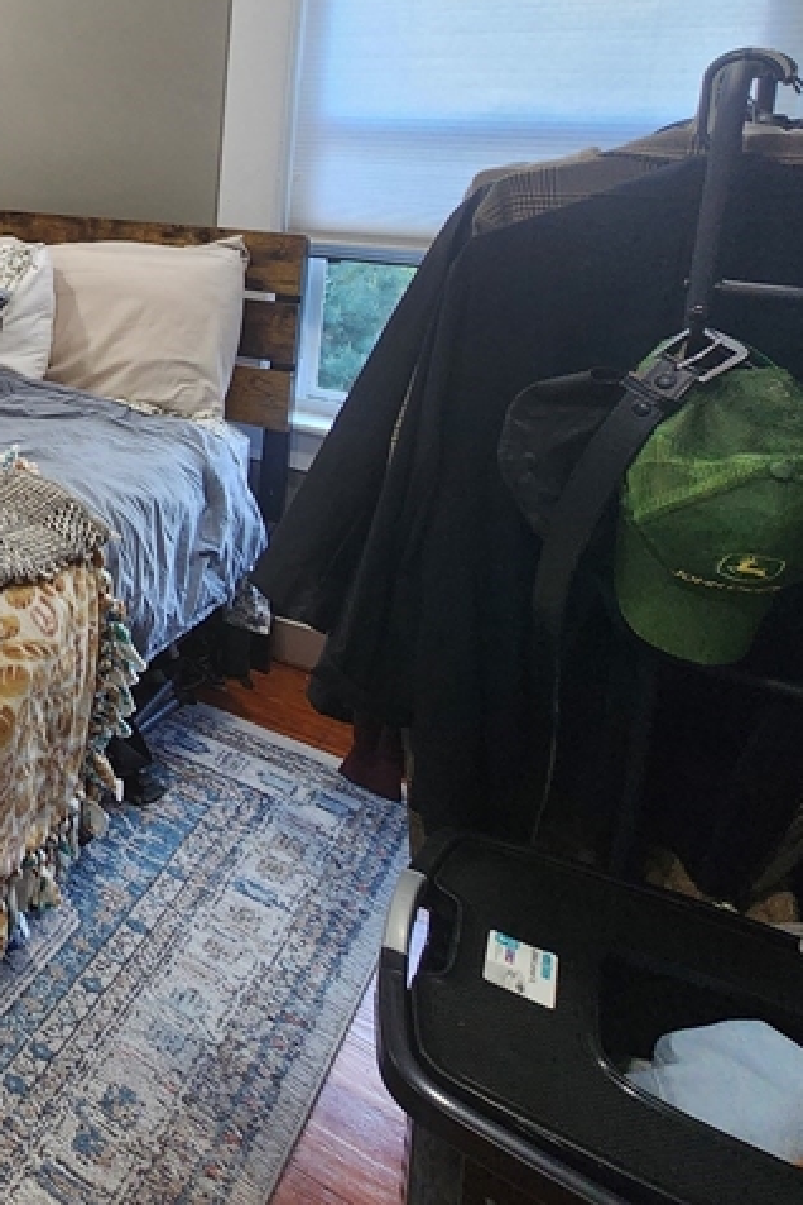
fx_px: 970
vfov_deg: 59.0
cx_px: -361
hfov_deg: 29.8
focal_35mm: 29
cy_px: 250
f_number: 2.2
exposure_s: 1/60
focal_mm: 2.2
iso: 160
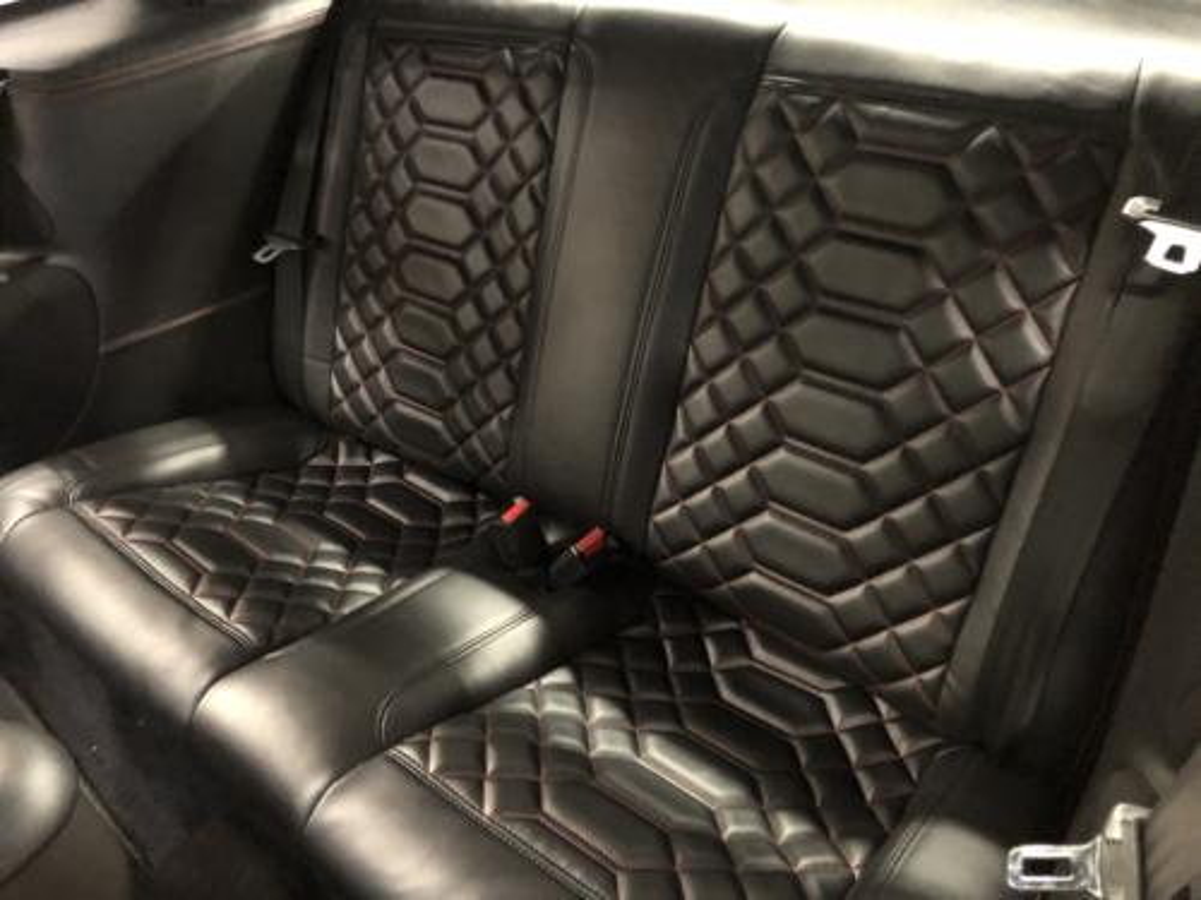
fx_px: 971
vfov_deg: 49.7
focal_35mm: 28
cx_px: 600
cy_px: 450
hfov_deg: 63.4
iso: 400
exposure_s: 1/4
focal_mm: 3.99
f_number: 1.8
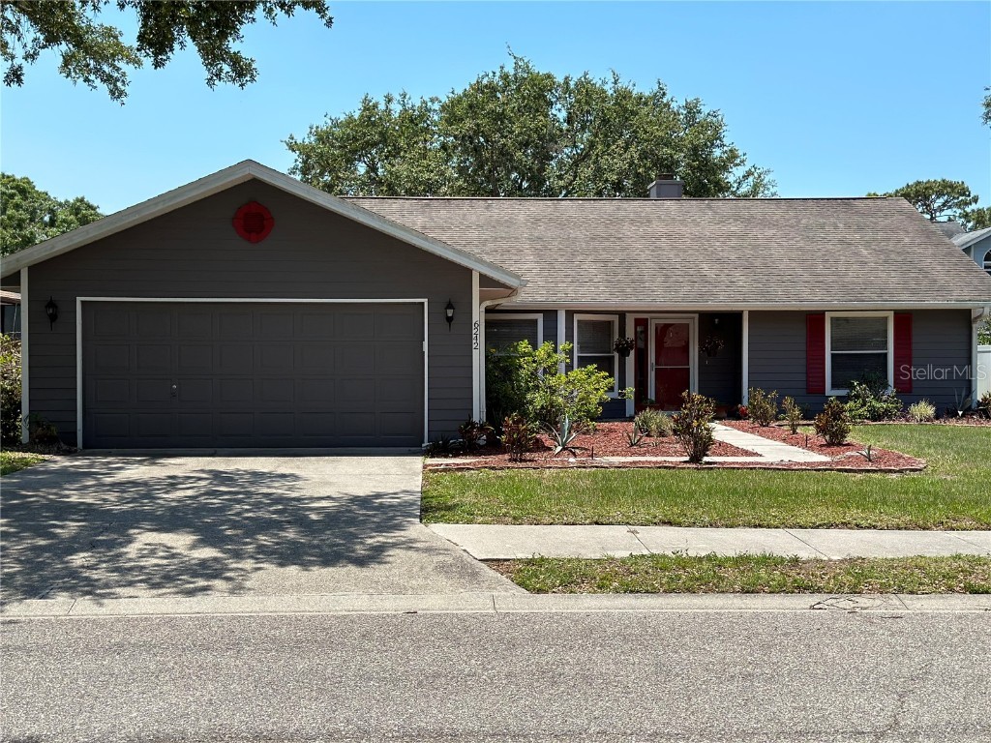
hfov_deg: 39.7
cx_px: 496
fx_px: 1374
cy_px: 372
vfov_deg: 30.3
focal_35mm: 48
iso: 100
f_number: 1.78
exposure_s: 1/5263
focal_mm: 6.86
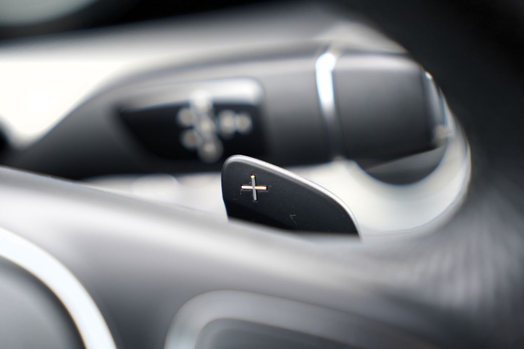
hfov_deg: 28.8
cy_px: 174
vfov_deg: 19.5
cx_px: 262
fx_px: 1019
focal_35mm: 70
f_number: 2.8
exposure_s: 1/80
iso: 250
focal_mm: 70
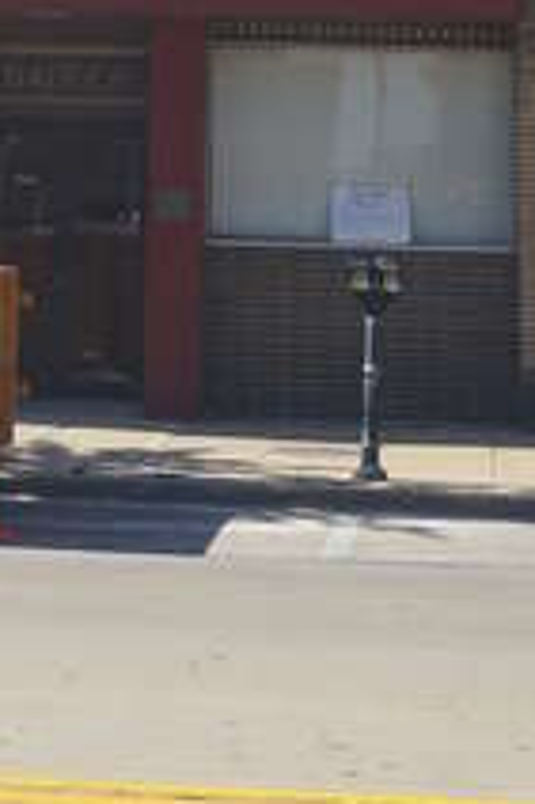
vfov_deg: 15.3
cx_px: 123
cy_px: -554
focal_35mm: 119
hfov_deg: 11.5
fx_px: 2654
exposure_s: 1/100
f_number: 10
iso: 100
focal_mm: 21
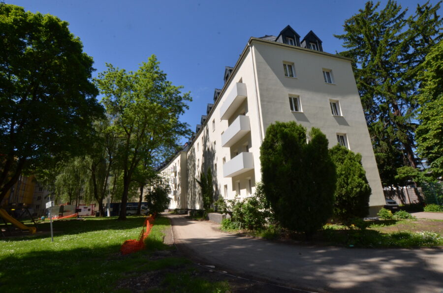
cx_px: 222
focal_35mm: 15
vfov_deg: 77.1
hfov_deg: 100.5
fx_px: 184
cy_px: 146
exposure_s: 1/250
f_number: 18
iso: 800
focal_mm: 10
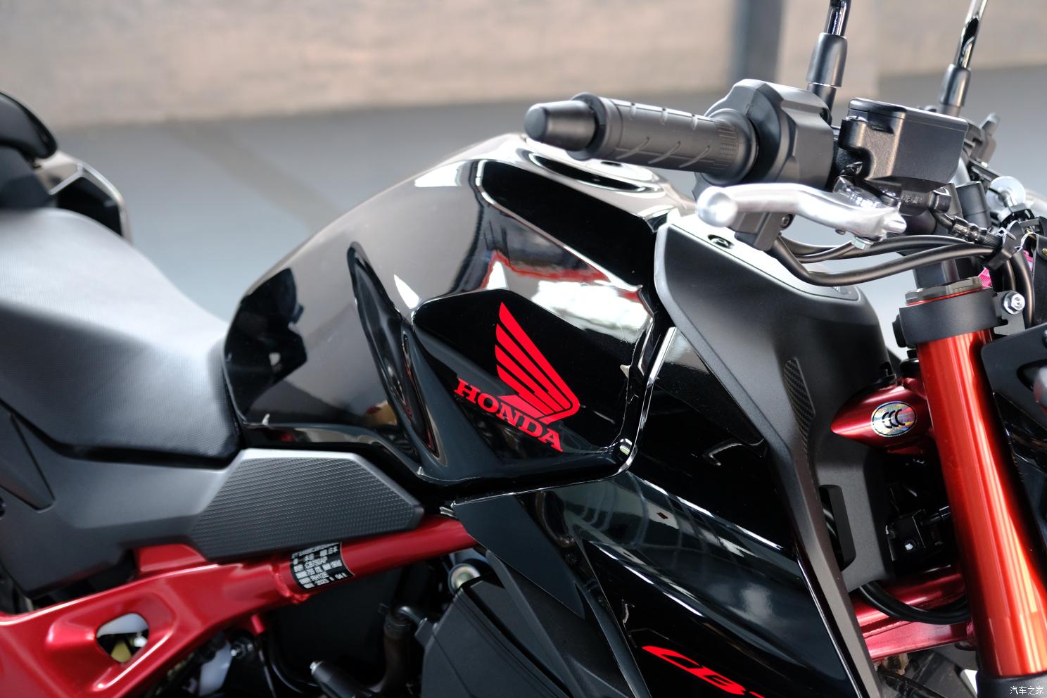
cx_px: 524
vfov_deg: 25.1
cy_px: 349
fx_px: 1570
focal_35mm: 54
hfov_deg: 36.9
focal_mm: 35.8
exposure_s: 1/20
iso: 800
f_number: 3.6
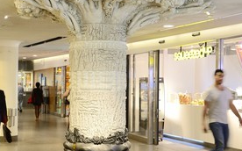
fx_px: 389
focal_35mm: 59
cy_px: 97
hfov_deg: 34.1
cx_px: 72
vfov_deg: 21.9
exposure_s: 1/13
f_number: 7.1
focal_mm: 38
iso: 800
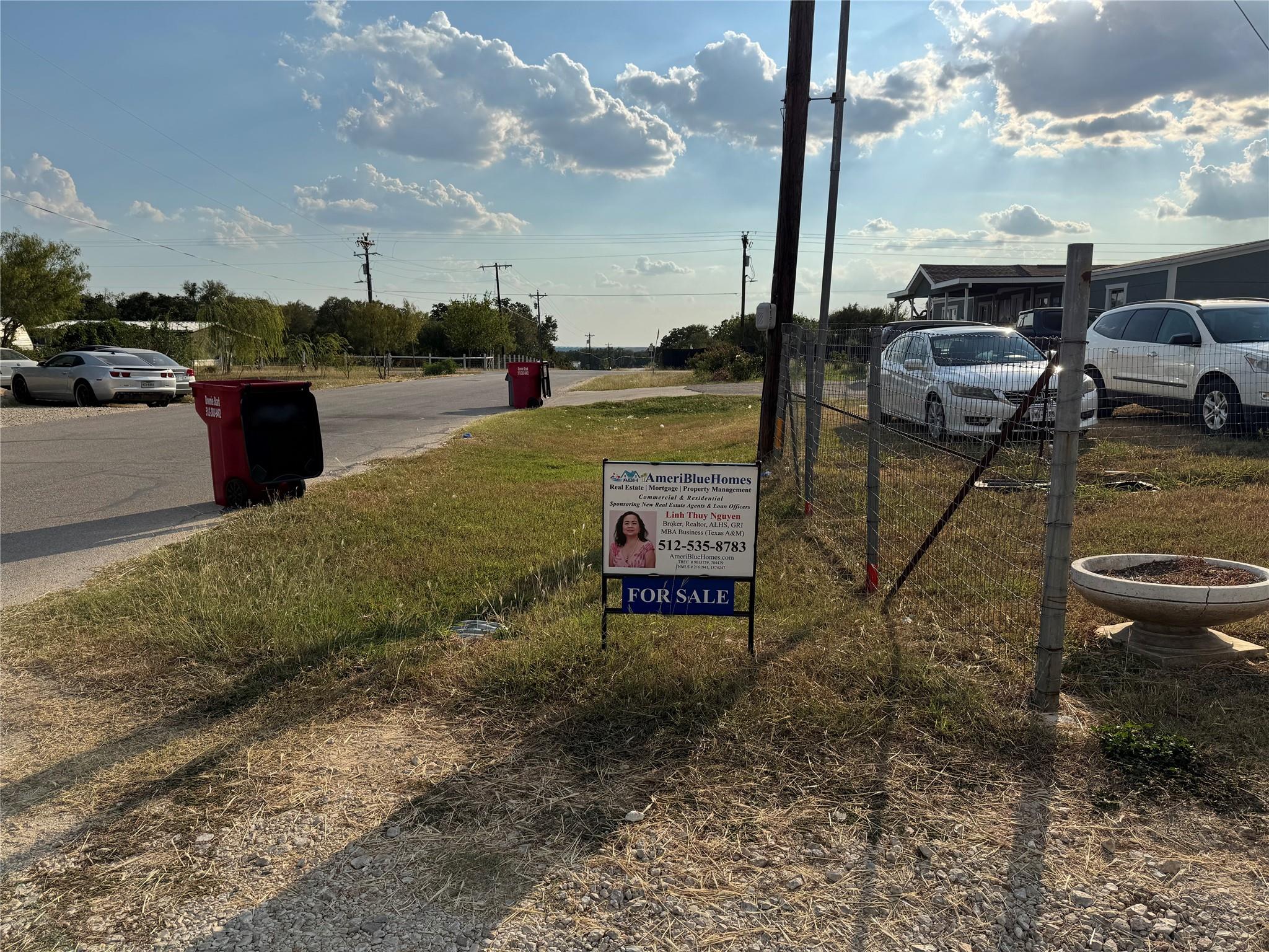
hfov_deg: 71.6
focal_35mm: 24
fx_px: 880
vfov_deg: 56.8
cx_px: 634
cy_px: 476
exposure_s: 1/9009
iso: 80
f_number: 1.78
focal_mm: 6.76
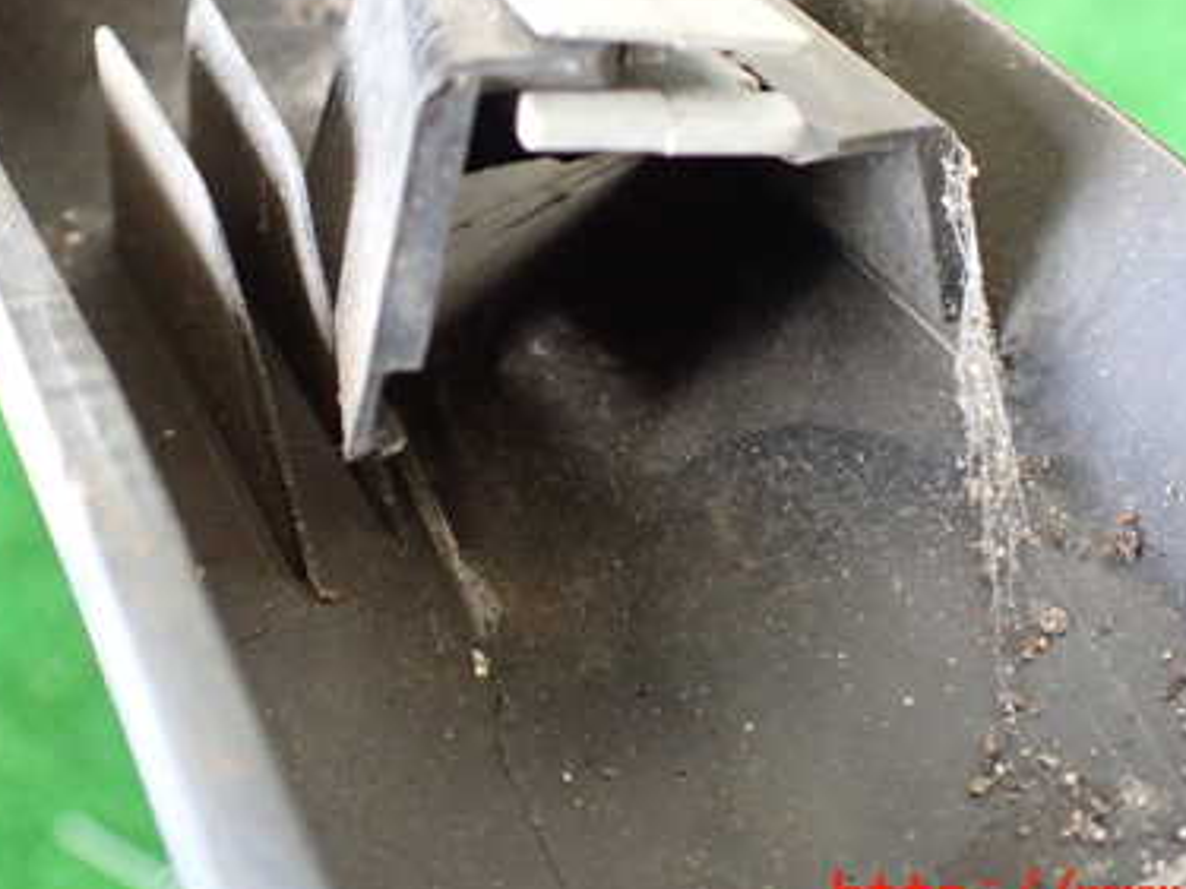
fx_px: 1644
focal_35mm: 48
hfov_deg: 39.7
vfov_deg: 29.8
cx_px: 598
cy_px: 231
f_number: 2.3
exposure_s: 1/40
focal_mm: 5.4
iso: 800
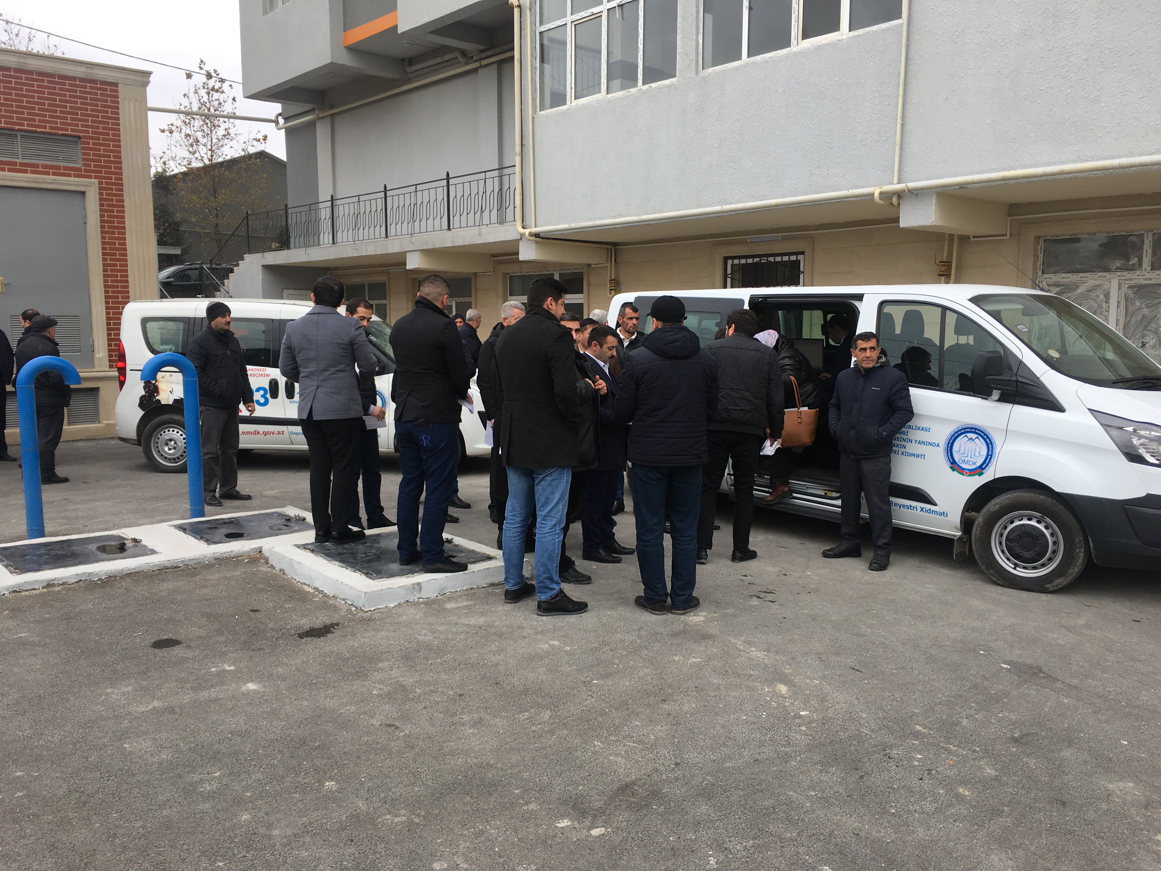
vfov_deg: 48.2
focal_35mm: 29
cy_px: 436
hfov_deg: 61.7
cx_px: 580
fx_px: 973
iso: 25
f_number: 2.2
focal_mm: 4.15
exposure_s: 1/373
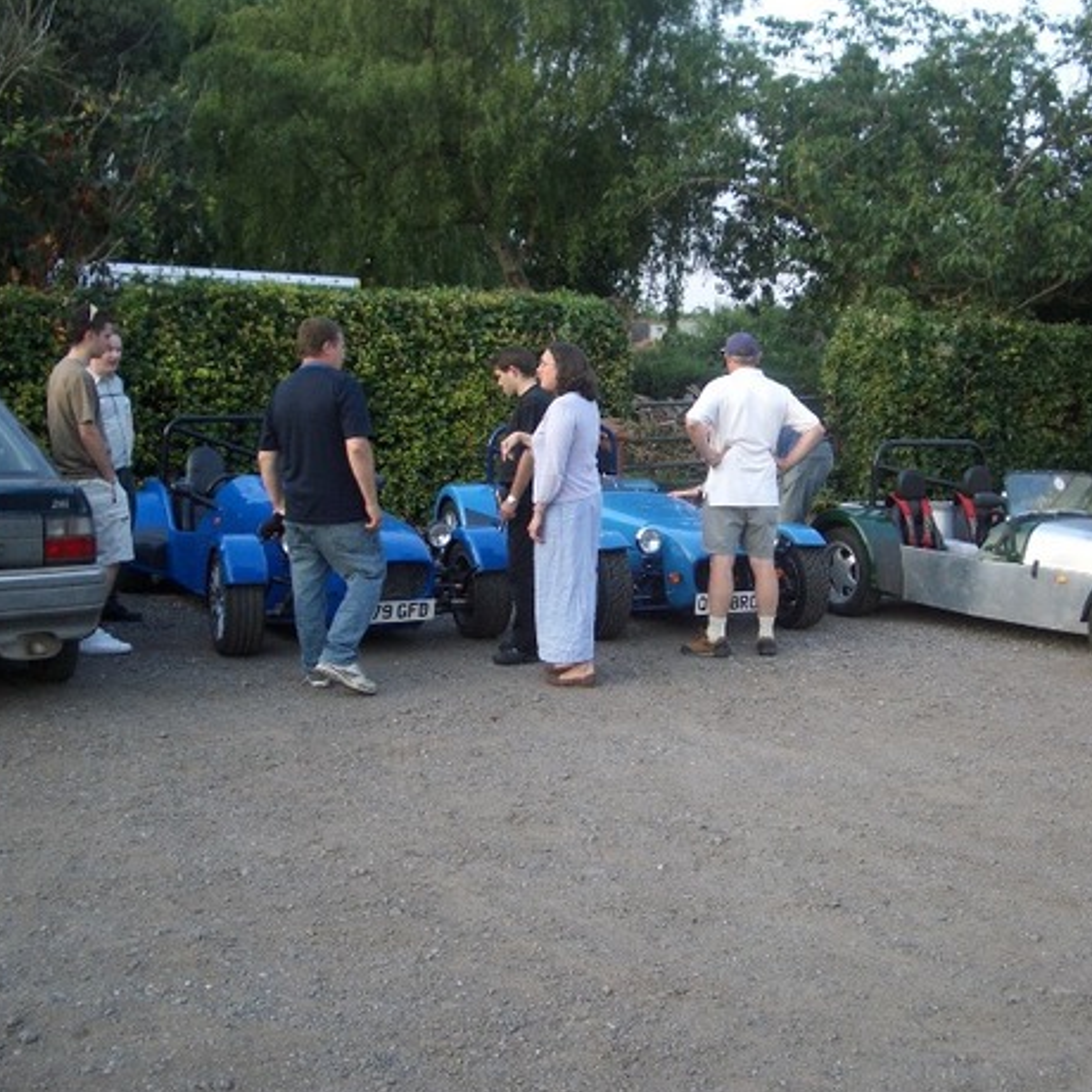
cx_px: 653
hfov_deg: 39.0
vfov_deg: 39.2
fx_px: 1535
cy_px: 546
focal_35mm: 43
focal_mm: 5.8
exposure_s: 1/80
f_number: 2.6
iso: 50
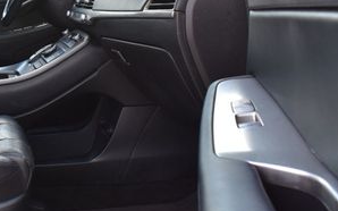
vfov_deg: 21.9
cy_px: 68
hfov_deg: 32.2
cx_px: 10
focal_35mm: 59
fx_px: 543
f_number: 8
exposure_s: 1/50
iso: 400
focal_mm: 18
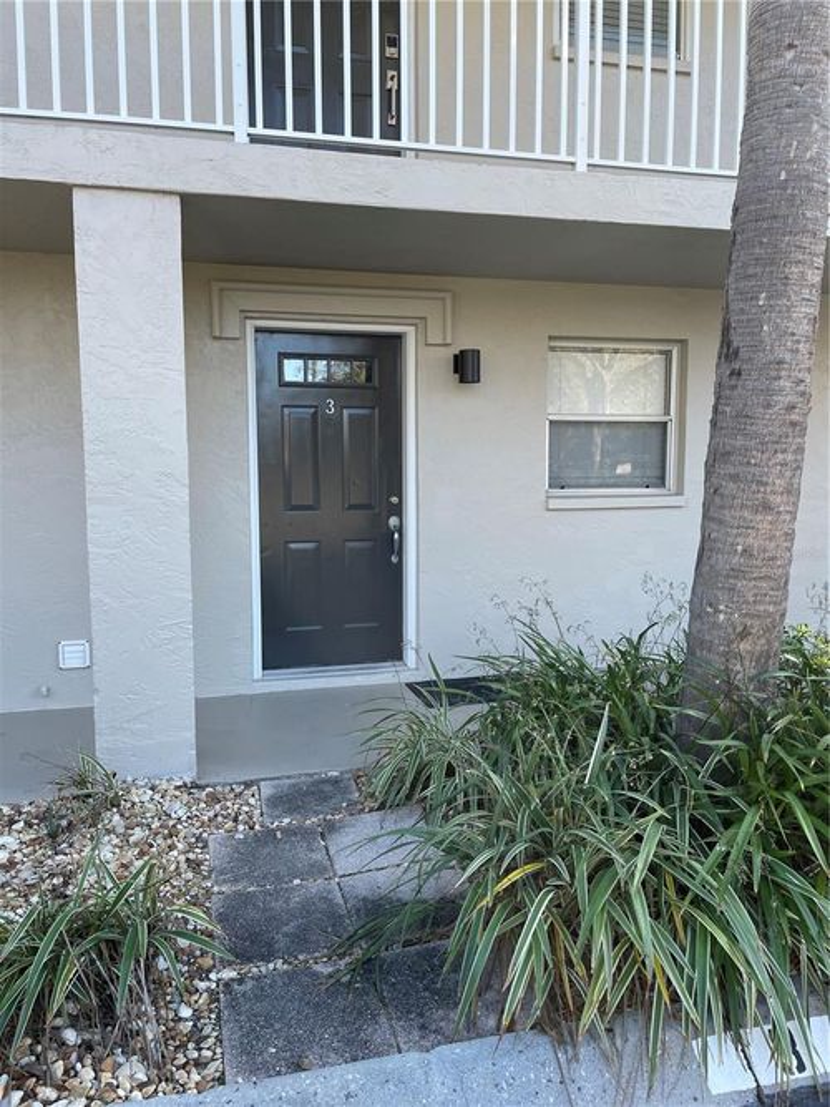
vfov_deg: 67.3
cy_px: 554
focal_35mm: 26
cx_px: 415
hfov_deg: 53.0
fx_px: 831
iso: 32
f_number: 1.6
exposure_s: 1/279
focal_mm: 4.2
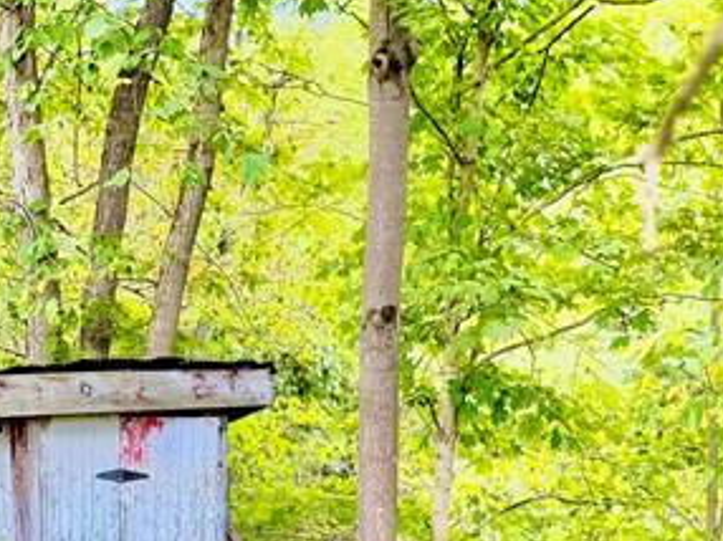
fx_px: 1795
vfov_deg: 16.9
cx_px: 177
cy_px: 508
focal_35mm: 86
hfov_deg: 22.6
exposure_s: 1/134
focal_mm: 6.76
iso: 100
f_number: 1.78
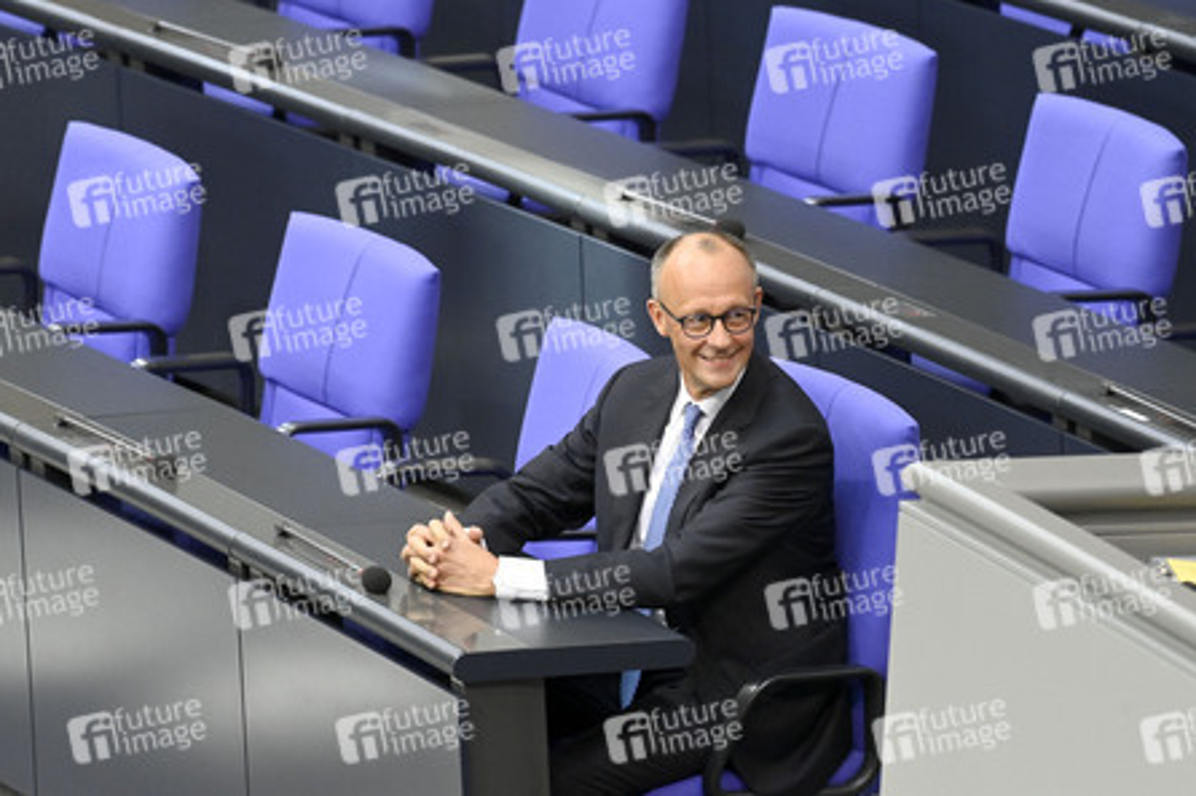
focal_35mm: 273
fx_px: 9066
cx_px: 602
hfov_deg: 7.5
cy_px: 397
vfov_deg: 5.0
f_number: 5.6
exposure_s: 1/400
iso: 10000
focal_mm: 270
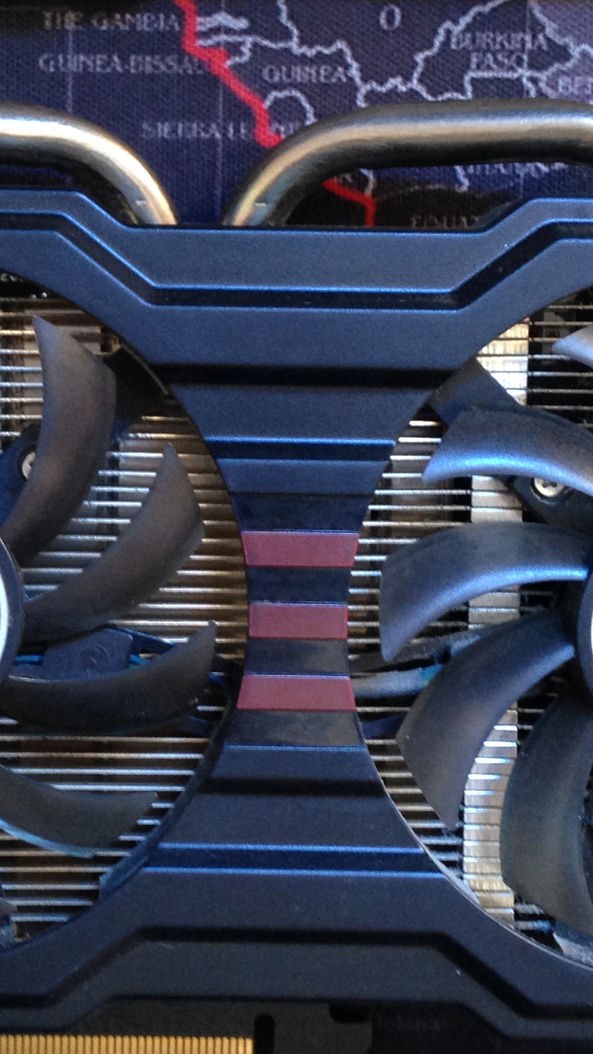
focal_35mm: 76
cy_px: 551
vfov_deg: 27.9
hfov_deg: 15.8
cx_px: 136
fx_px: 2124
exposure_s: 1/20
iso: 125
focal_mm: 4.12
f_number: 2.4
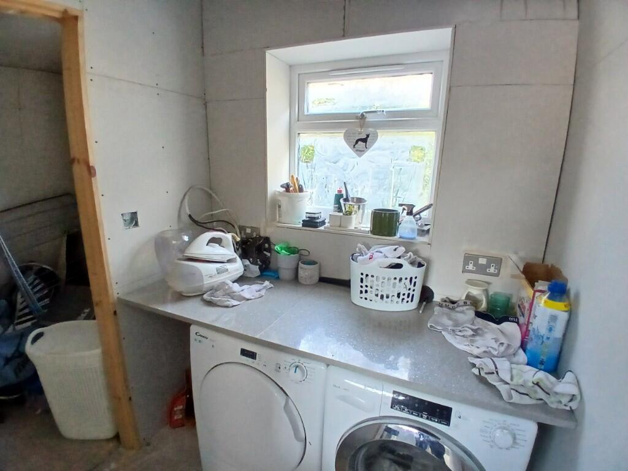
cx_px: 314
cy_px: 236
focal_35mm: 17
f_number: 2.2
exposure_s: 1/33.3
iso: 320
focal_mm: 1.4
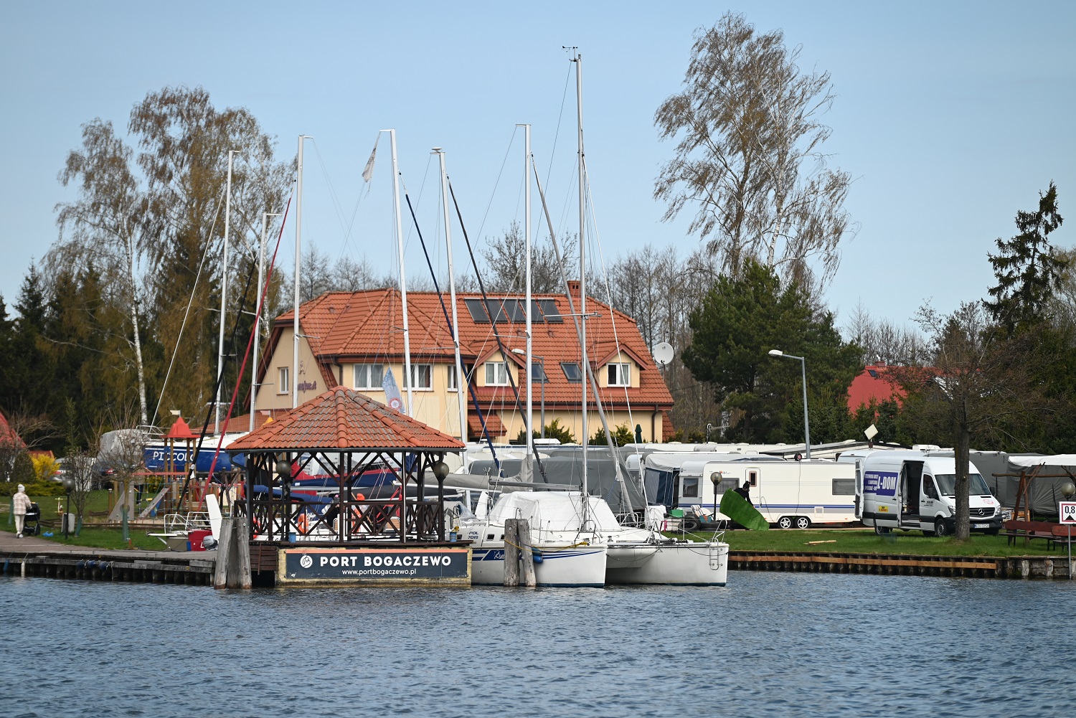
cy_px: 359
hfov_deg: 12.1
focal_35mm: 170
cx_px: 538
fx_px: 5082
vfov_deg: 8.1
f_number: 5.6
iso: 160
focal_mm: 170
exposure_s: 1/1000
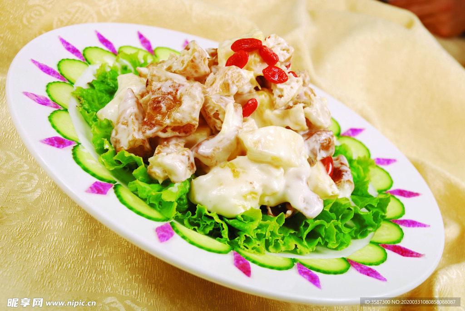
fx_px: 776
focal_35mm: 60
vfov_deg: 22.7
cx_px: 232
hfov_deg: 33.4
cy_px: 156
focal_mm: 40
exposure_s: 1/160
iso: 100
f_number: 7.1
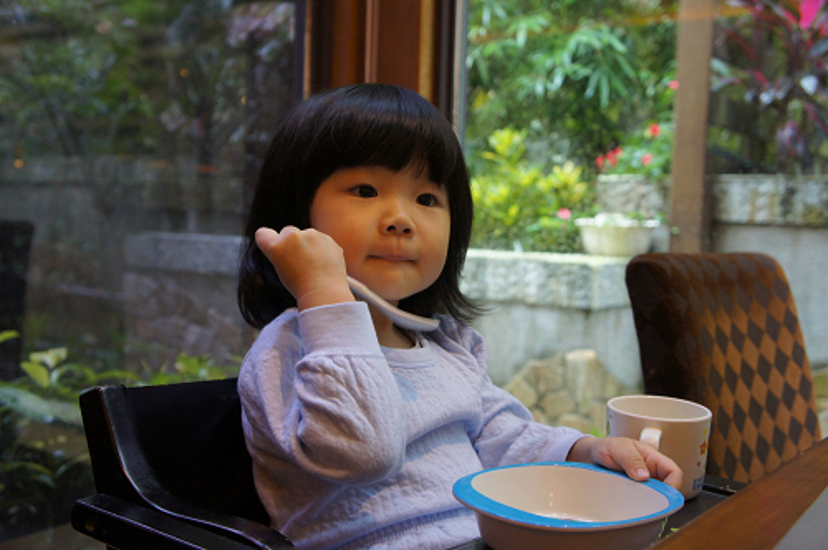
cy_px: 275
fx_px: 861
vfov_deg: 35.4
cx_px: 414
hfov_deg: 51.3
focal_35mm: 38
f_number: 4
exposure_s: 1/40
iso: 1000
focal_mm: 25
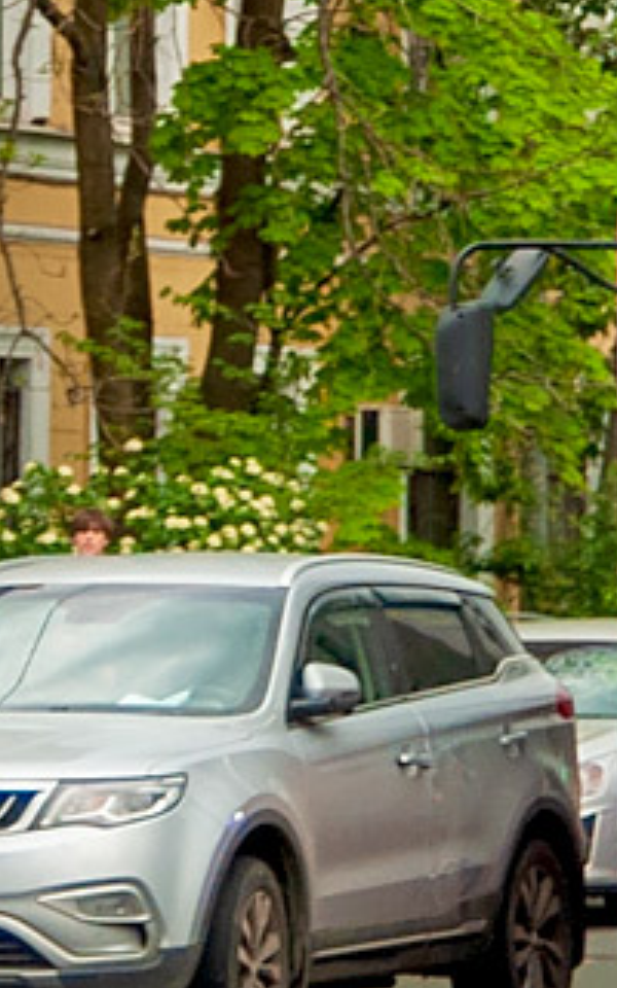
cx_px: 821
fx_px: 6941
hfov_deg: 5.1
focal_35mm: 258
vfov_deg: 8.1
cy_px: 117
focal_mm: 36
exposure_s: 1/250
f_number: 3.2
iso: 100
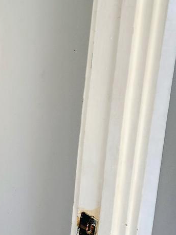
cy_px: 78
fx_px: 522
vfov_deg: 25.2
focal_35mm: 77
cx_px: -111
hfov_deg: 16.8
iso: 160
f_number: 1.8
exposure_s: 1/180
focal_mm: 6.4
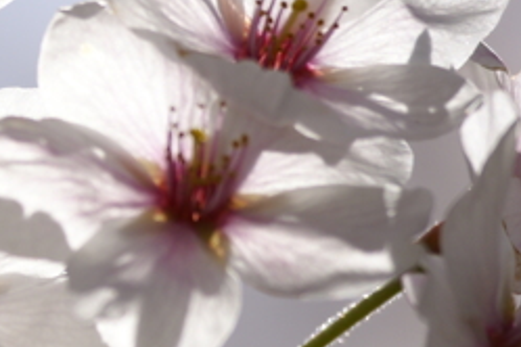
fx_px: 17872
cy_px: 130
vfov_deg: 1.1
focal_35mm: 1235
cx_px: -494
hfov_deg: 1.7
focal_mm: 200
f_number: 5.6
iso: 100
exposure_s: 1/1000
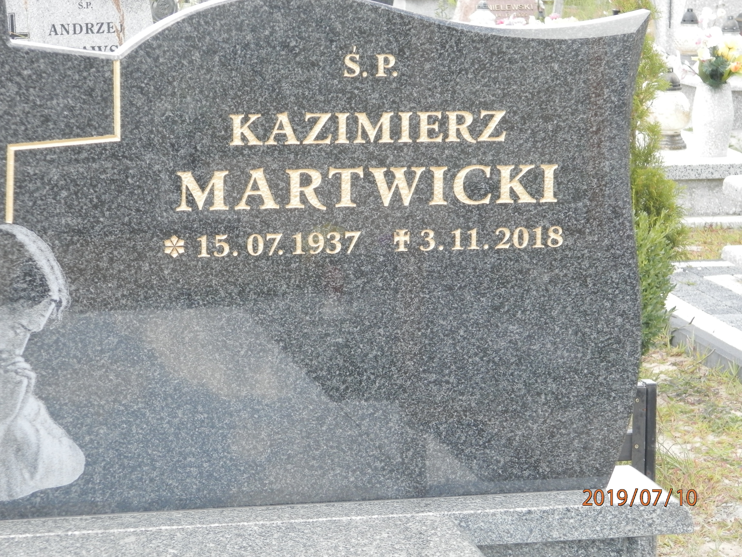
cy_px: 278
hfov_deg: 18.5
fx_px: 2272
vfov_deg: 14.0
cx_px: 371
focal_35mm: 106
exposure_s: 1/160
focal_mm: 19
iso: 200
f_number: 4.5
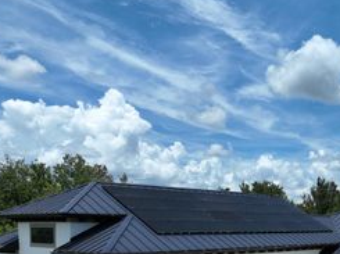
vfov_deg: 27.9
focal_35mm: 49
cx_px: 304
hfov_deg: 36.6
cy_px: 254
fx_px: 481
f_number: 2.8
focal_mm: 12.29
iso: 100
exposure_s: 1/2500
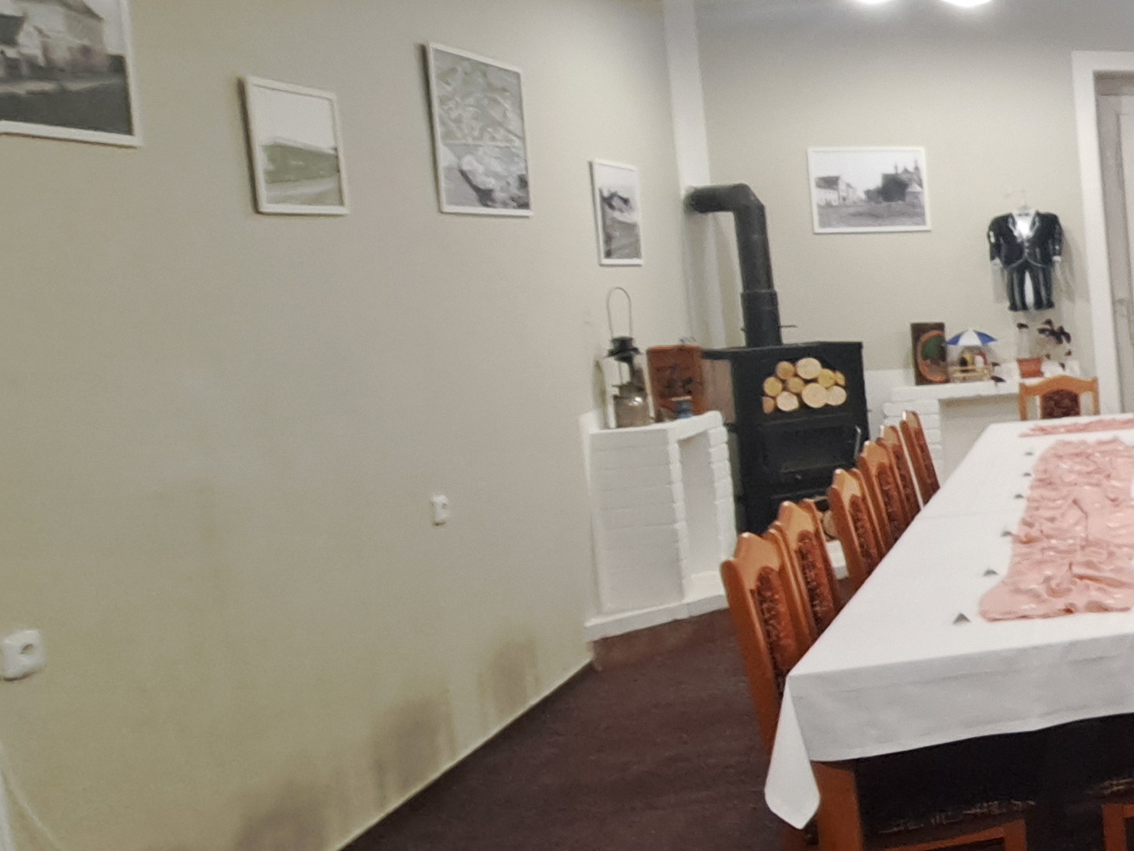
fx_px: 1278
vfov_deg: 36.8
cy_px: 372
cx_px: 1698
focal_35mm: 39
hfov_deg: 29.2
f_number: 2.2
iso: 200
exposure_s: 1/25
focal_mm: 1.74
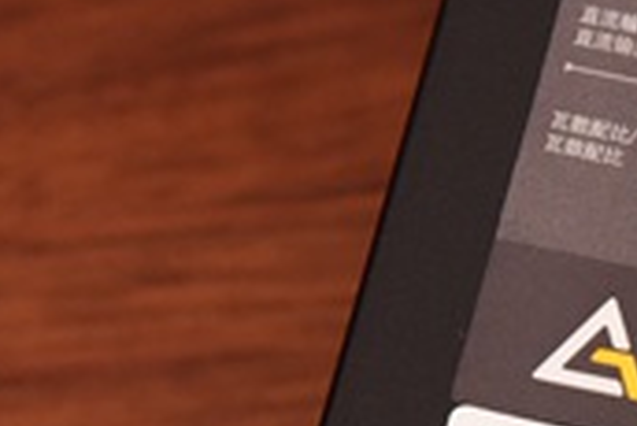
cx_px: 1278
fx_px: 11050
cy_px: 354
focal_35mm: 624
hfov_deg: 3.3
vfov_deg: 2.2
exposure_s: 1/60
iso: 1600
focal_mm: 105
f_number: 5.6
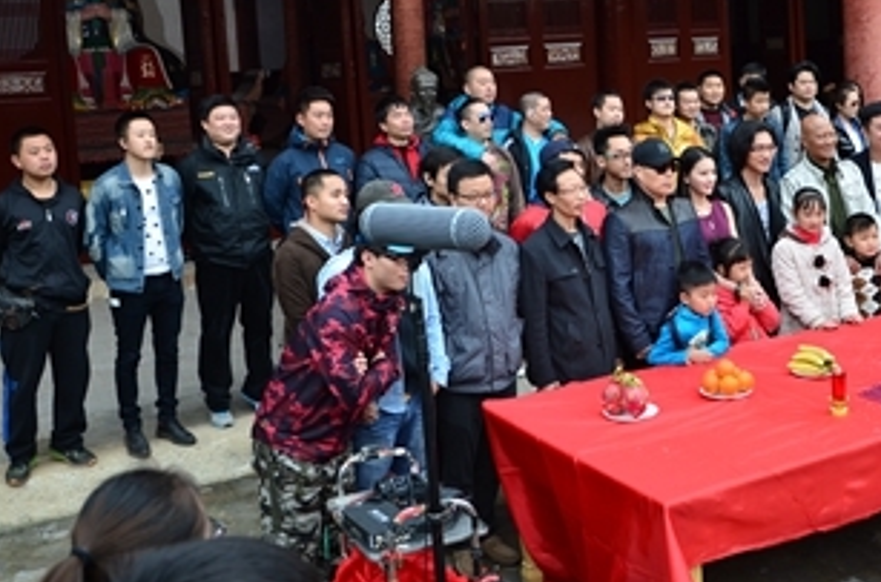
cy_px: 139
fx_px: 1074
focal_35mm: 44
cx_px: 577
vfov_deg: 29.8
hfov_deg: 44.1
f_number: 3.5
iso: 100
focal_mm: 18
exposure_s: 1/125
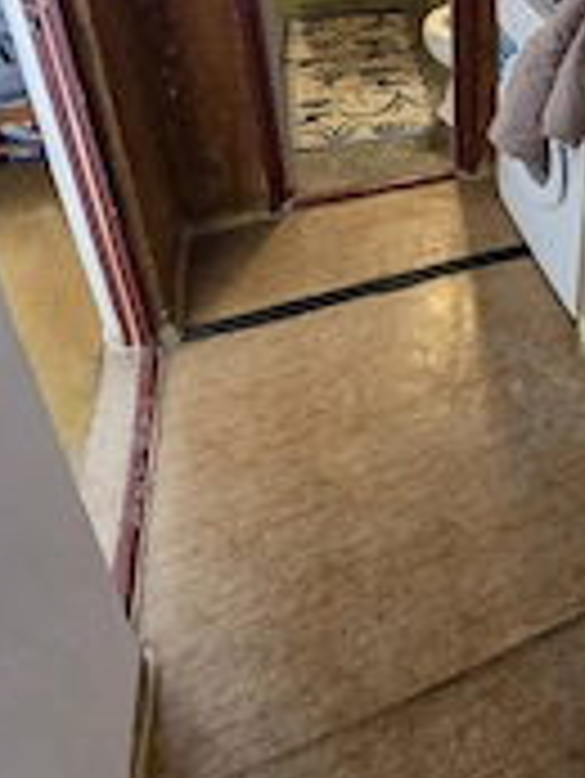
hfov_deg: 43.3
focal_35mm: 30
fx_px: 675
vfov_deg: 48.2
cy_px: -18
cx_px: 513
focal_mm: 2.2
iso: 200
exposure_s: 1/50.3
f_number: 1.9
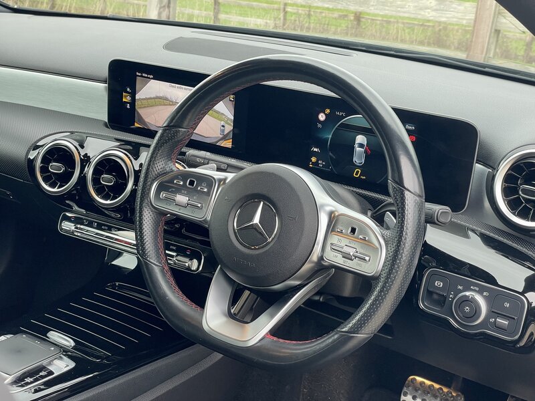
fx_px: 804
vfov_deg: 28.0
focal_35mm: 52
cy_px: 200
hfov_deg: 36.8
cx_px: 268
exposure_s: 1/99
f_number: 2
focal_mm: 6
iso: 100
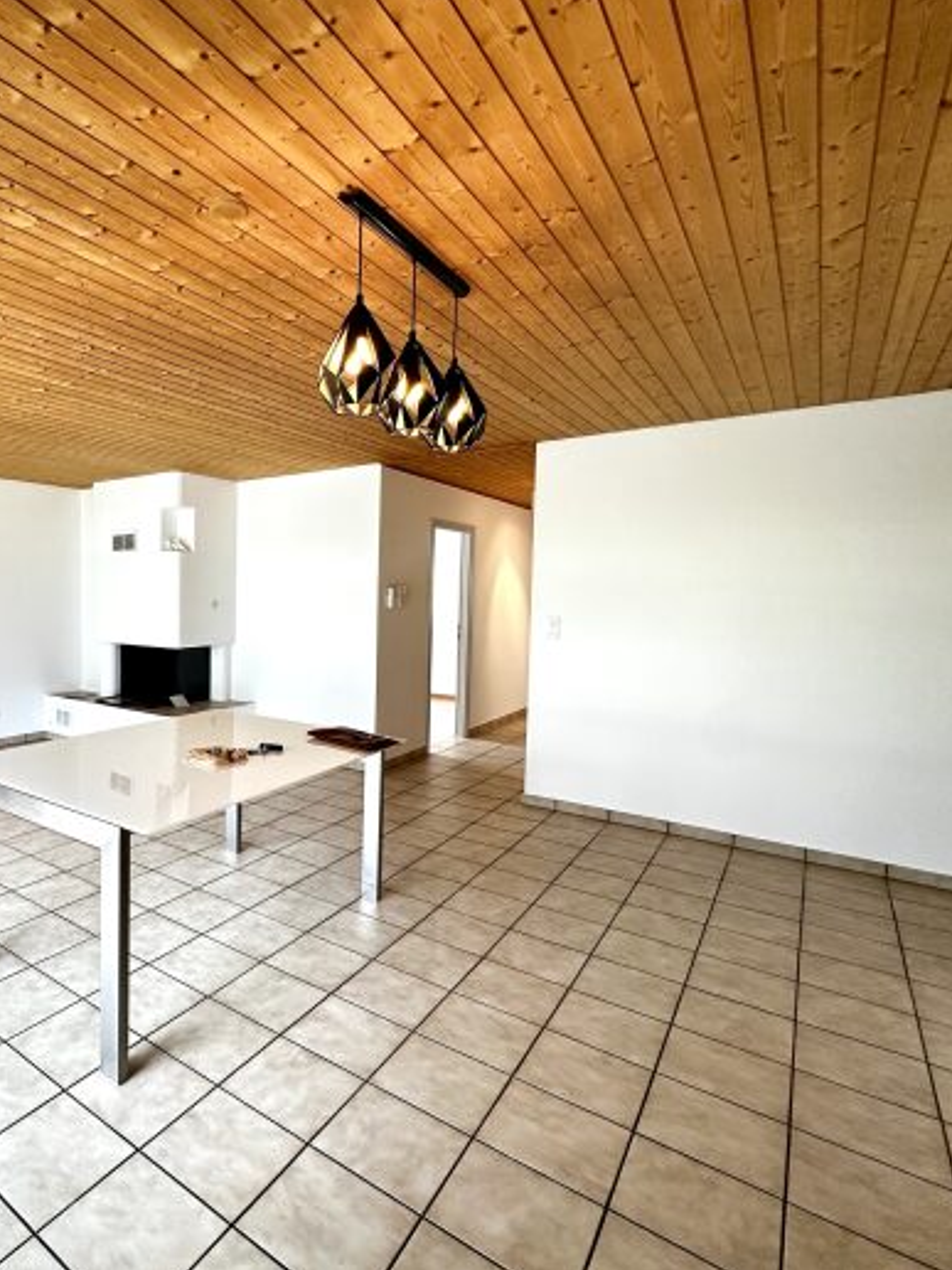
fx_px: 697
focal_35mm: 19
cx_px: 204
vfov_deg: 84.7
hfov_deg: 63.4
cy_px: 631
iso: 250
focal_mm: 2.22
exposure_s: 1/100
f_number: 2.2
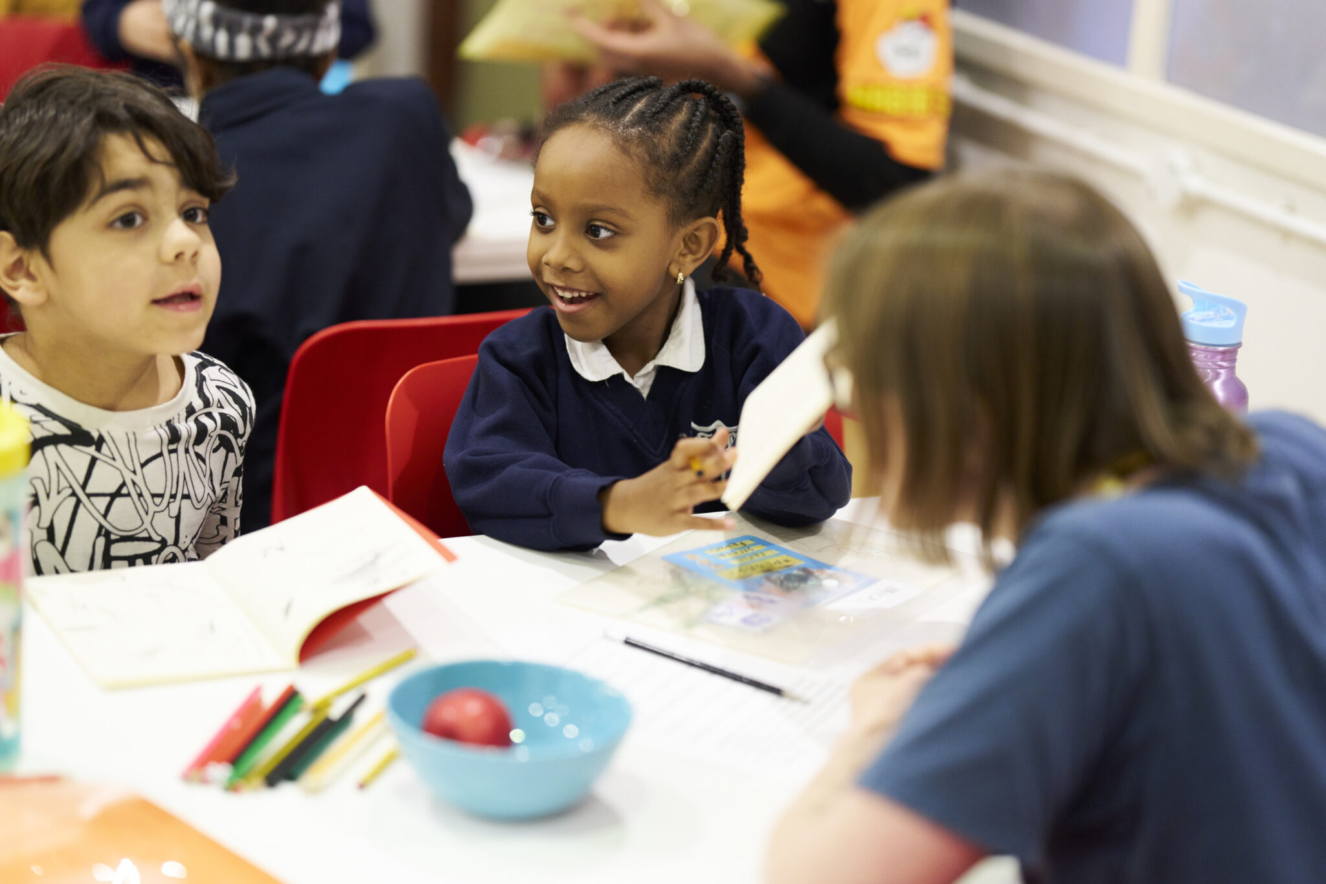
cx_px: 663
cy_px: 442
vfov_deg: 16.1
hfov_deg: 23.9
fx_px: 3130
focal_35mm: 85
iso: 1250
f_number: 1.6
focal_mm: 85
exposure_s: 1/125
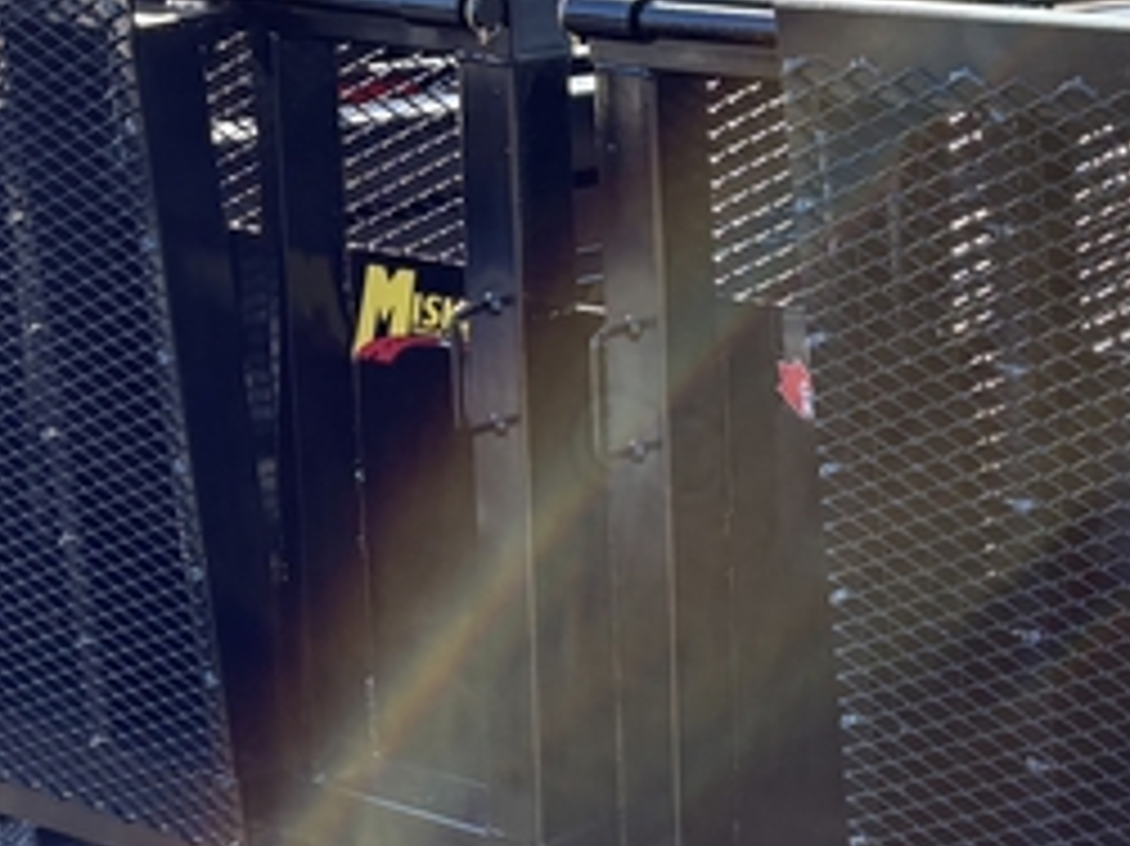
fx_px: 2708
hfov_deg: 21.8
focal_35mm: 83
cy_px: 356
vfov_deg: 17.8
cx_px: 1355
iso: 64
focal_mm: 5.96
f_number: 1.6
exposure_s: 1/801
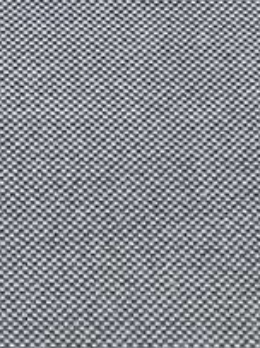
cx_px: -216
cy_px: -442
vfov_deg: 8.9
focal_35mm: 205
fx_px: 2055
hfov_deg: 7.0
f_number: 1.6
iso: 50
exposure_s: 1/163
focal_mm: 5.1
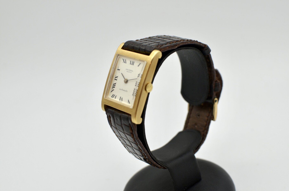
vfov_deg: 25.7
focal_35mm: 52
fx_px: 421
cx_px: 144
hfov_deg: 37.9
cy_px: 96
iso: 200
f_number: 5.6
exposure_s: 1/125
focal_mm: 35
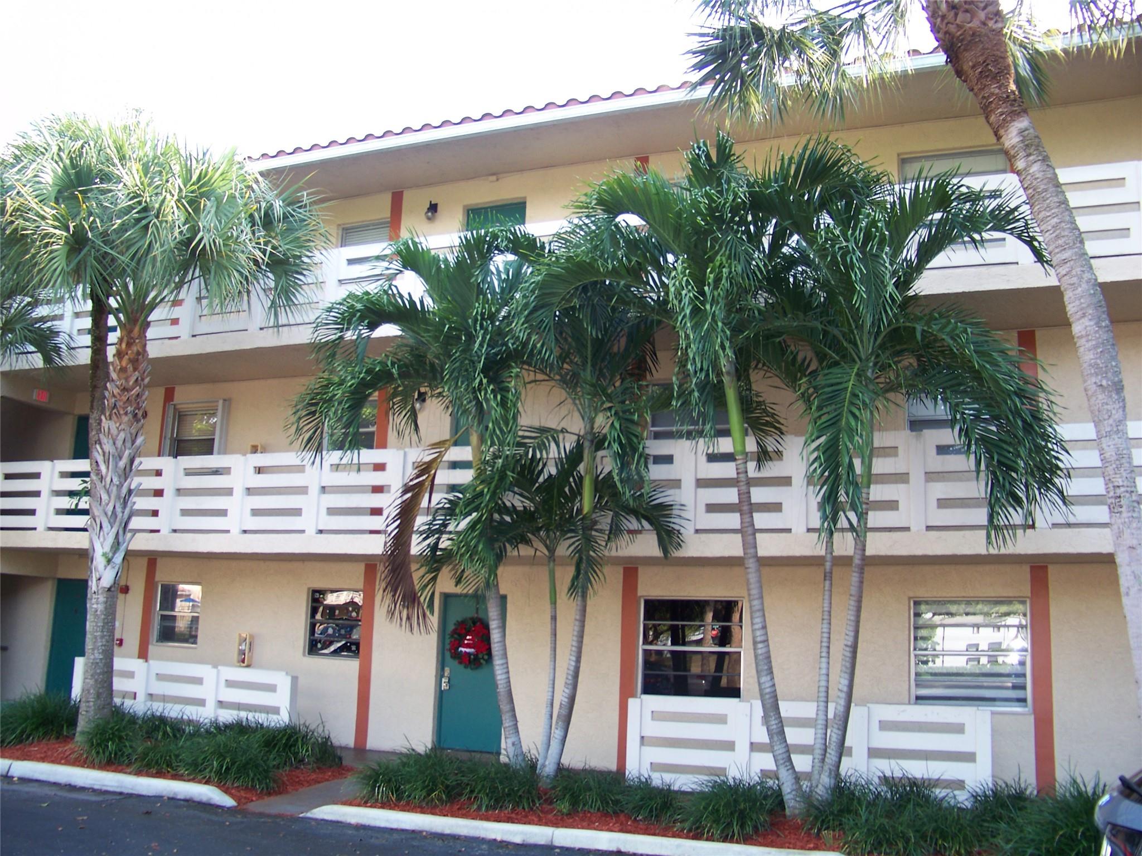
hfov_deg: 55.4
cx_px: 571
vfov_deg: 42.9
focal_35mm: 33
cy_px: 428
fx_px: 1089
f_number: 2.8
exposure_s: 1/50
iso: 64
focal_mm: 5.85
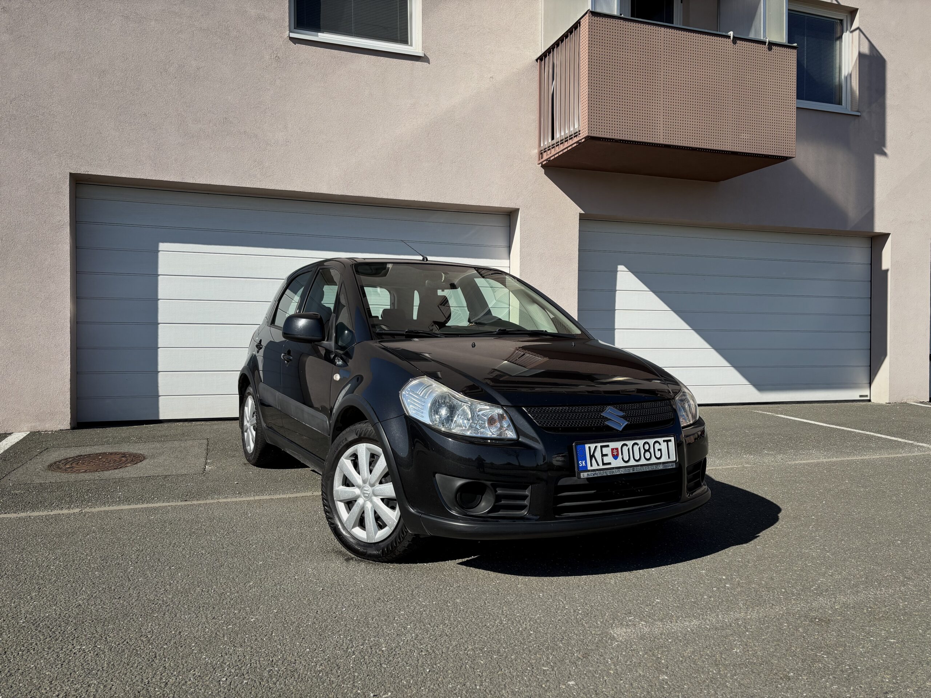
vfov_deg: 53.1
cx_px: 466
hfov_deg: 67.3
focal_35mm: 26
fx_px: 699
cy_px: 349
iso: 50
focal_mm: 5.96
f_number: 1.6
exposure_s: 1/3788
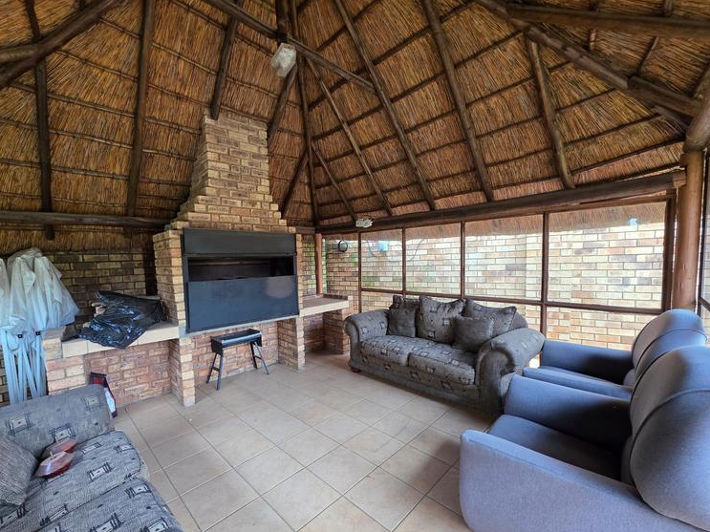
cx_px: 330
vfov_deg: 85.5
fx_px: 287
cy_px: 286
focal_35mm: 14
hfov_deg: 101.9
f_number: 1.9
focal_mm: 2.2
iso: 125
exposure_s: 1/100
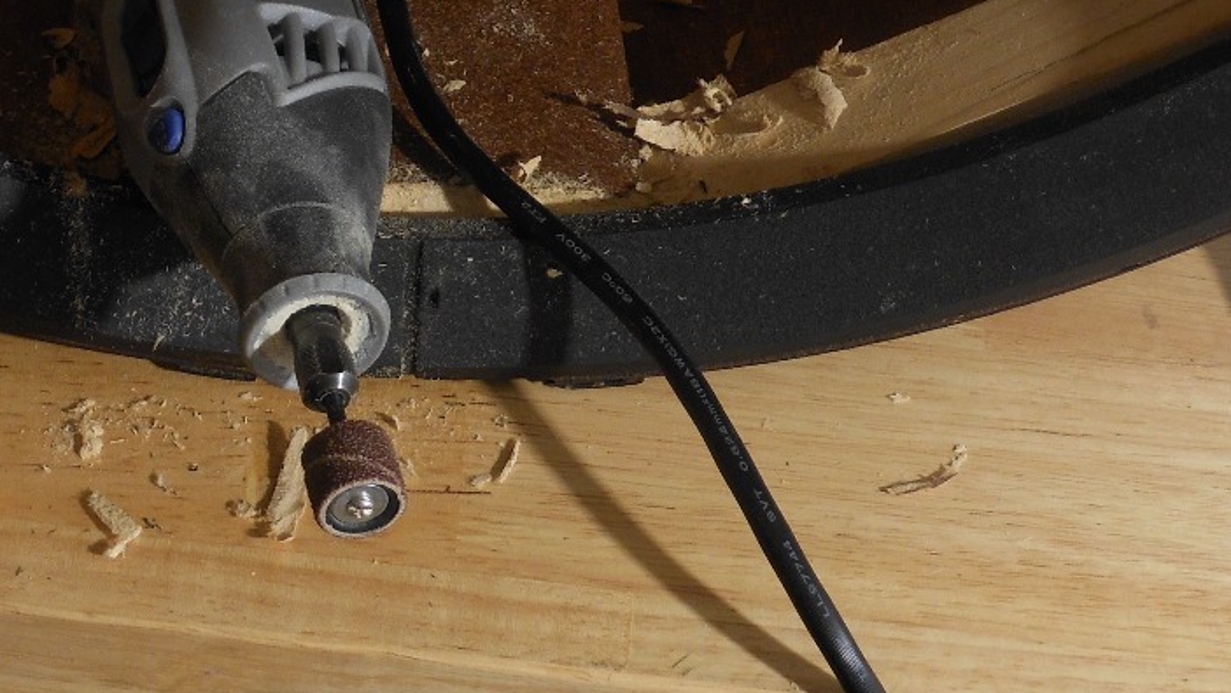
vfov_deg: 13.5
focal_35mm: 87
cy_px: -184
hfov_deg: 24.3
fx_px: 2841
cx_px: 406
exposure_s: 1
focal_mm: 6.9
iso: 80
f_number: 4.3
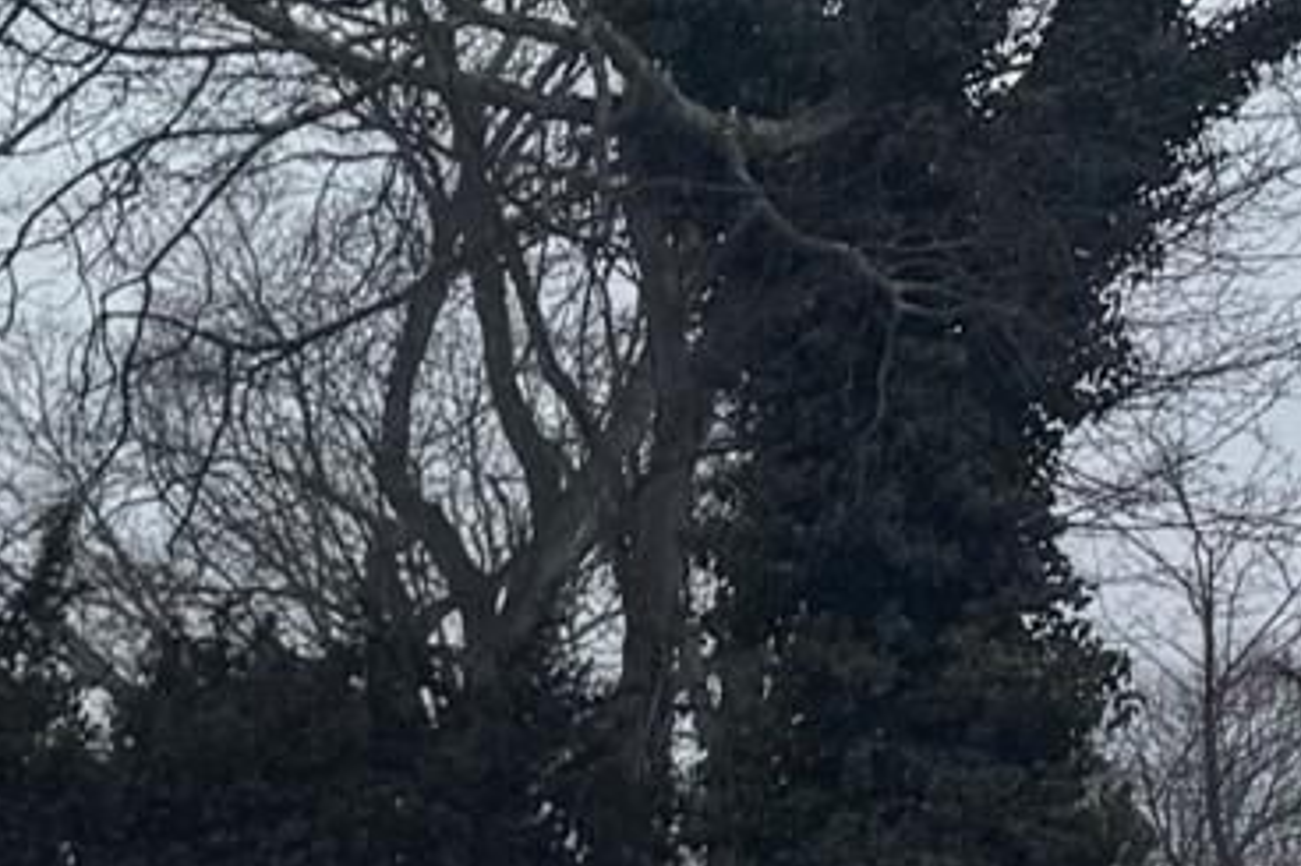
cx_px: -2291
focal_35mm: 139
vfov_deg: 9.6
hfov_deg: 11.1
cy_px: 1294
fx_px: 5021
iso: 80
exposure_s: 1/1637
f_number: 1.78
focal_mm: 6.76
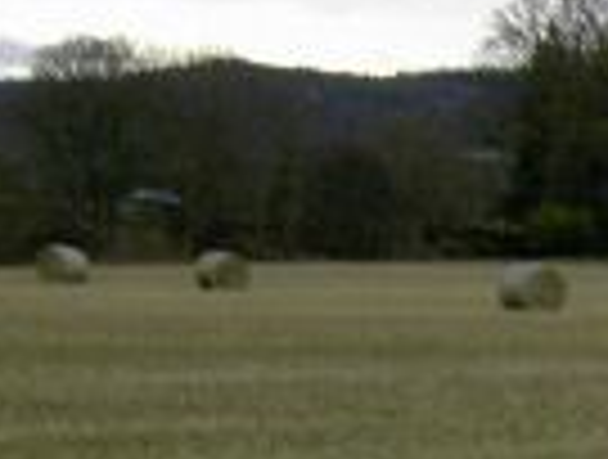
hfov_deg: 11.2
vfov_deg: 9.3
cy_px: 698
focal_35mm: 155
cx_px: 1315
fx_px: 2730
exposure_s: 1/80
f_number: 4
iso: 100
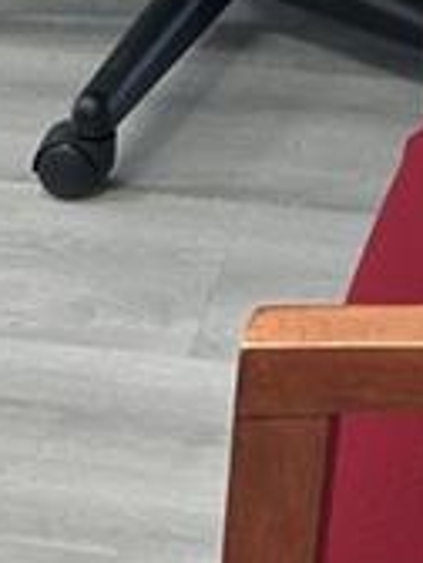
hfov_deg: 8.0
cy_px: -610
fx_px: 3031
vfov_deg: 9.8
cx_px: 339
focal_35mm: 186
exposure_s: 1/65
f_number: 1.5
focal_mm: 5.7
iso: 32
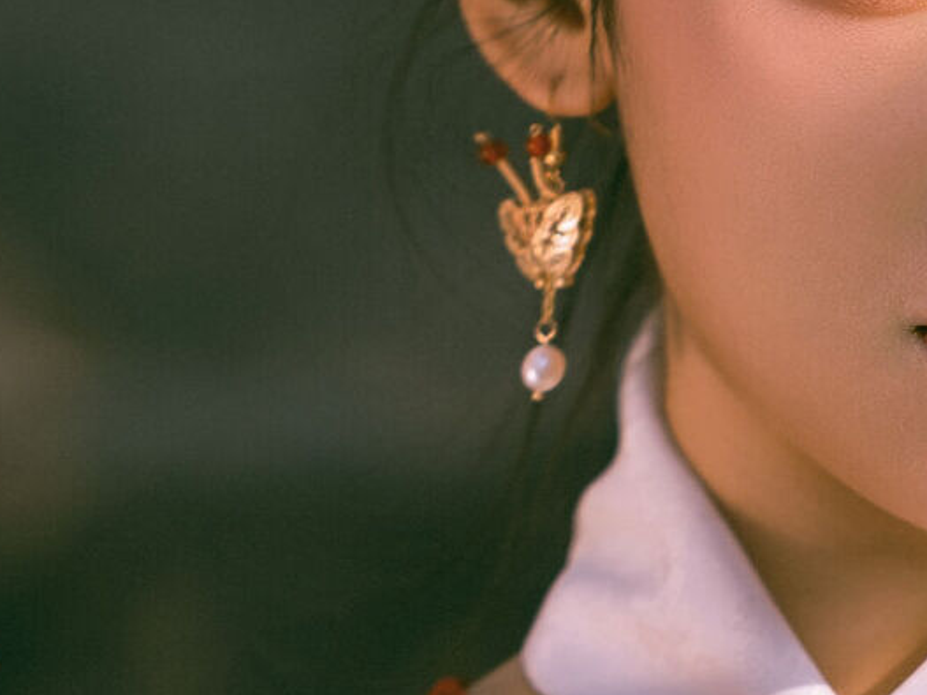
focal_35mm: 575
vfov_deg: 2.6
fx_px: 15395
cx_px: 193
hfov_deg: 3.4
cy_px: 186
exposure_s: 1/200
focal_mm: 200
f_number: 3.5
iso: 100
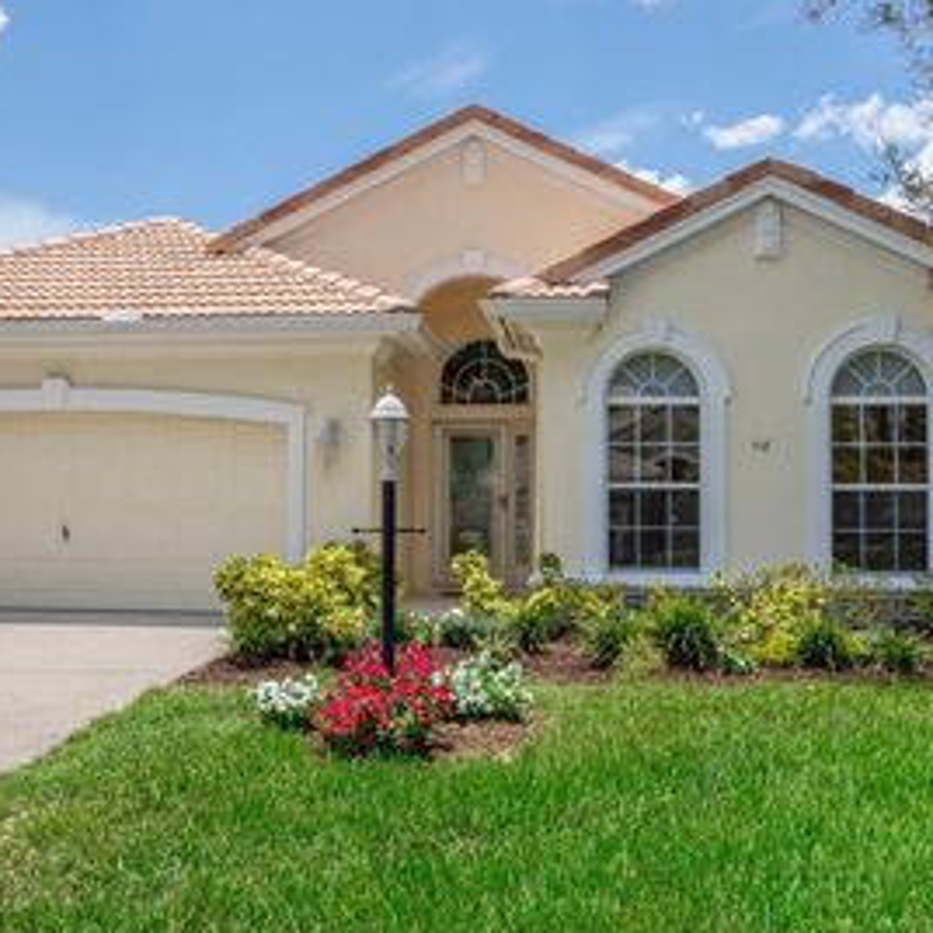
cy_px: 465
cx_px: 411
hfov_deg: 43.8
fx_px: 1159
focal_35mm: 38
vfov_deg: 43.9
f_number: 8
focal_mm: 16
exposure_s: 1/1250
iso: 320
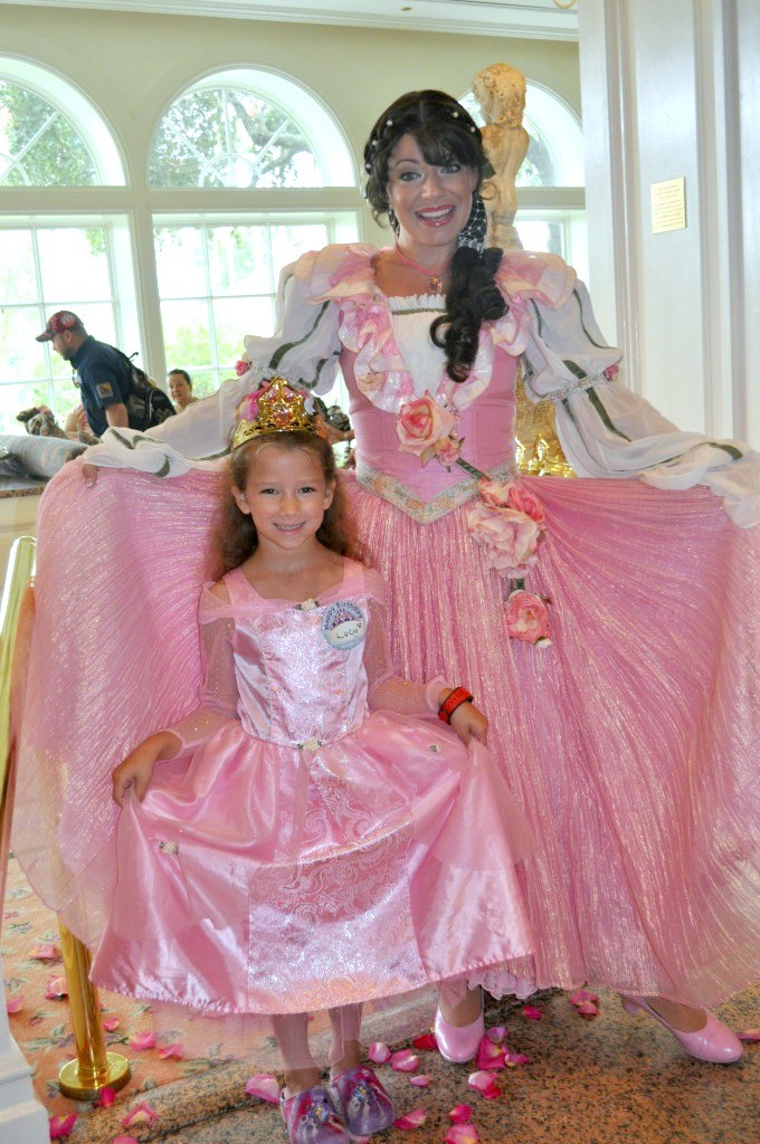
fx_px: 1238
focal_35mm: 39
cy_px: 572
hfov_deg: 34.1
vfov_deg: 49.6
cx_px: 380
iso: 800
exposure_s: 1/60
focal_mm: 26
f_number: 4.2
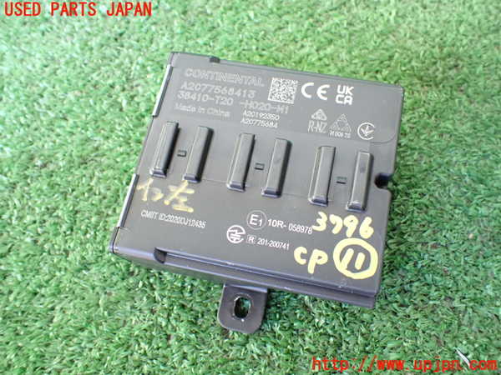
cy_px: 188
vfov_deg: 46.8
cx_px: 250
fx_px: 434
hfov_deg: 60.0
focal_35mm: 30
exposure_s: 1/80
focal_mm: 5.4
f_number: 2.3
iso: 800
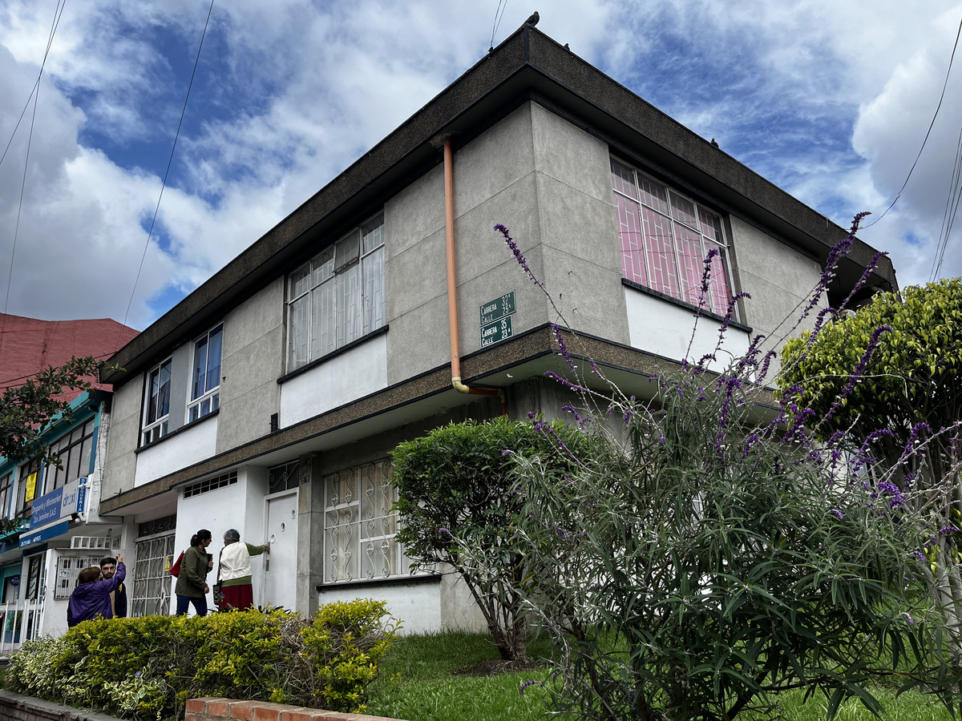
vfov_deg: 53.1
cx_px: 481
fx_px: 723
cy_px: 360
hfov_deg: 67.3
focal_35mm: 26
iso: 50
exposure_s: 1/2137
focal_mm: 5.1
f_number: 1.6
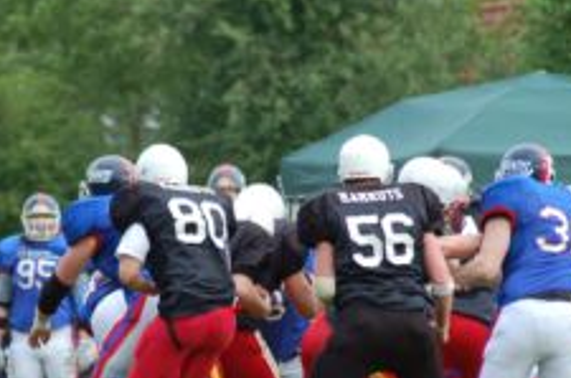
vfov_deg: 2.3
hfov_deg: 3.5
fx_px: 9307
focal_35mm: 588
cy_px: 271
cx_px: 207
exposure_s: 1/800
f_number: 5
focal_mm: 195
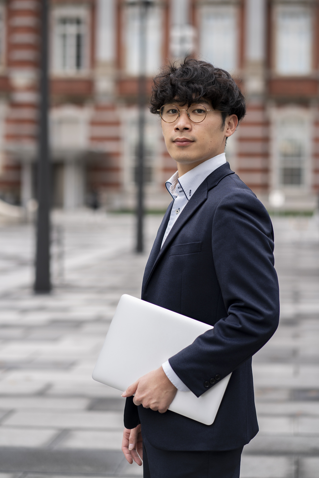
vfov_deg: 23.9
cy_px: 239
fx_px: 1129
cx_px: 160
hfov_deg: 16.1
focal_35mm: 85
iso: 100
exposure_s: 1/200
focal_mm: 85
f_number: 2.8
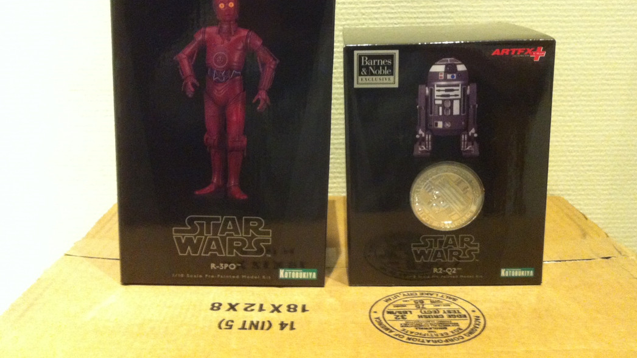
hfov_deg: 51.6
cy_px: 123
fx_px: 659
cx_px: 316
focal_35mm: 39
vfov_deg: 30.2
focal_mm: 3.85
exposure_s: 1/15
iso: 640
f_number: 2.8
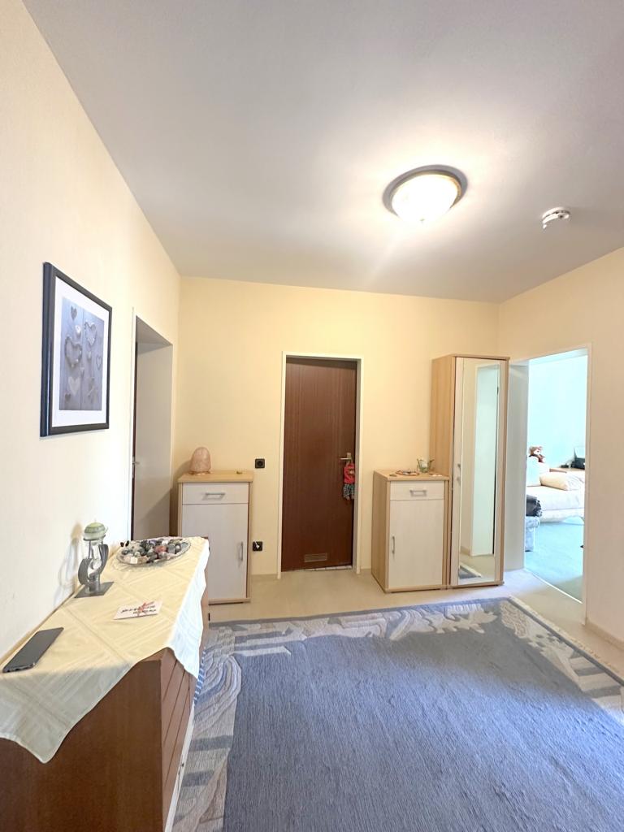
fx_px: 336
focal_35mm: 14
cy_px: 416
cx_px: 312
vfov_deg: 102.1
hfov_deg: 85.7
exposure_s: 1/50
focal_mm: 2.22
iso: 500
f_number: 2.2
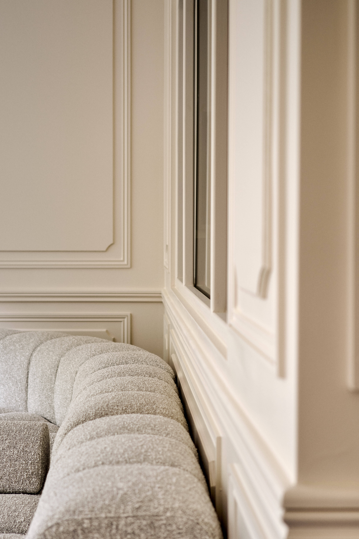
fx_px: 733
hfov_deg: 27.4
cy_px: 251
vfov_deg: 40.3
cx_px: 135
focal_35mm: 49
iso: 80
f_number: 2.8
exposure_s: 1/4
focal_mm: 35
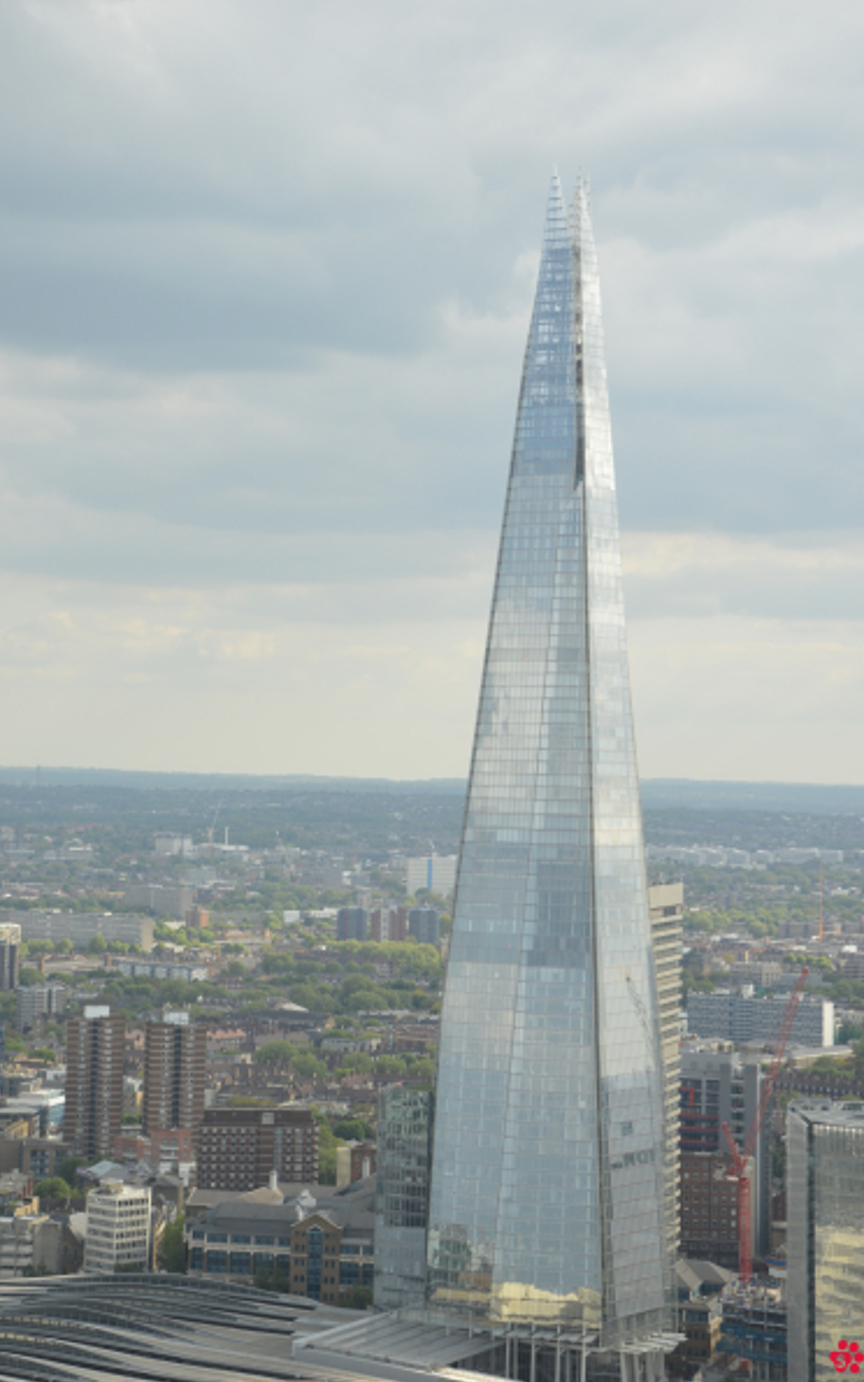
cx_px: 461
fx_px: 2900
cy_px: 690
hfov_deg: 16.9
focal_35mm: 77
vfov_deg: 26.8
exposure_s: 1/160
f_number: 6.3
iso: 100
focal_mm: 50
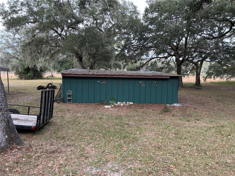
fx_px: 177
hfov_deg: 67.3
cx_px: 118
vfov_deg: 53.1
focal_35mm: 26
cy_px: 88
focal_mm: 5.7
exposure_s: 1/493
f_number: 1.5
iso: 50
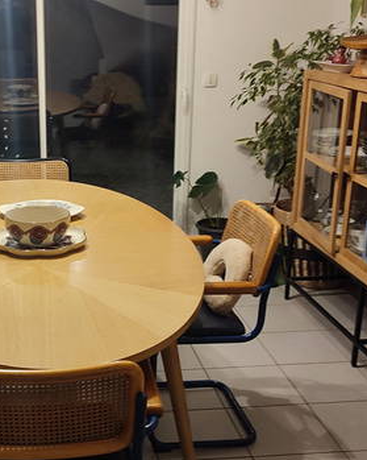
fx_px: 720
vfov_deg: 35.4
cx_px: 70
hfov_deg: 28.0
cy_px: 243
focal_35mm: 53
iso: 602
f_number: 1.89
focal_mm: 5.89
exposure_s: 1/20
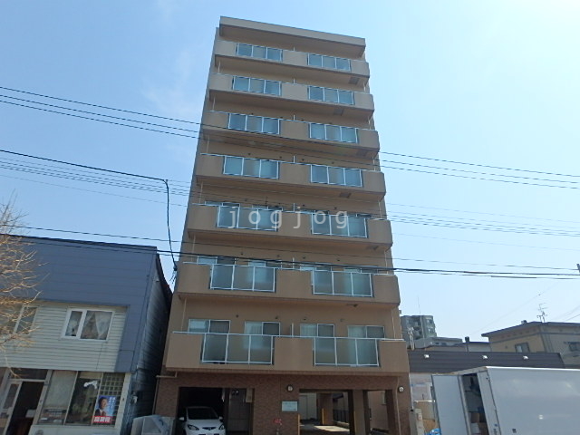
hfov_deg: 79.0
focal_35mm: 21
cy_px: 218
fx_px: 352
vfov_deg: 63.4
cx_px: 290
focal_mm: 3.7
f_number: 6
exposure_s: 1/800
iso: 125
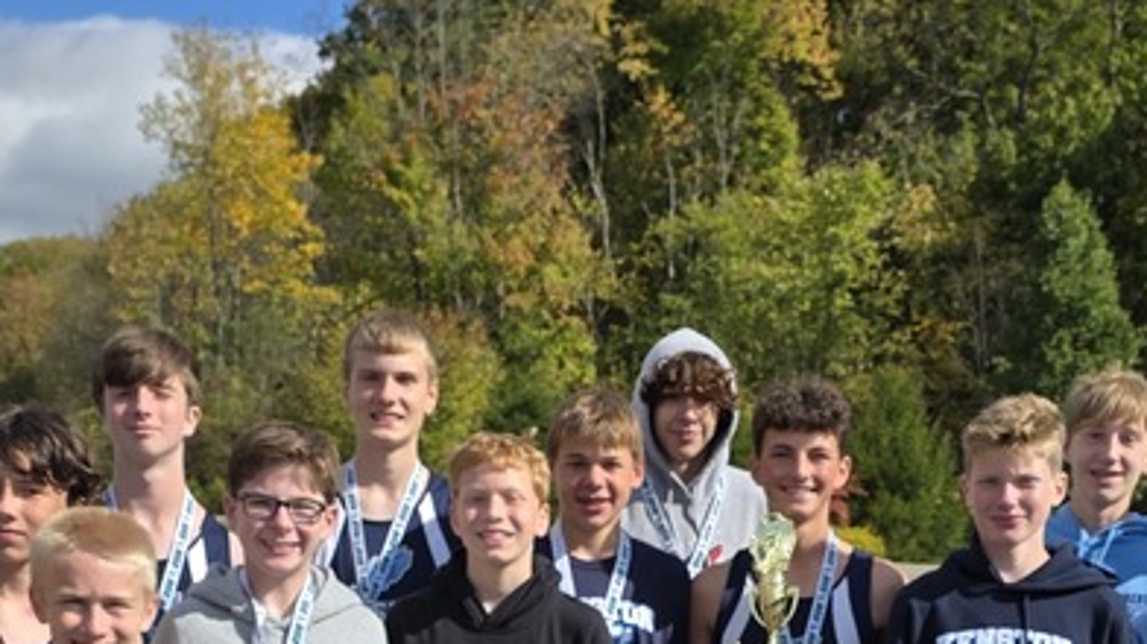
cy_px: 861
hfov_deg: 32.8
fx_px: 1945
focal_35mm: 64
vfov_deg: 17.5
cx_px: 614
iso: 80
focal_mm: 6.3
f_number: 1.7
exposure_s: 1/7626
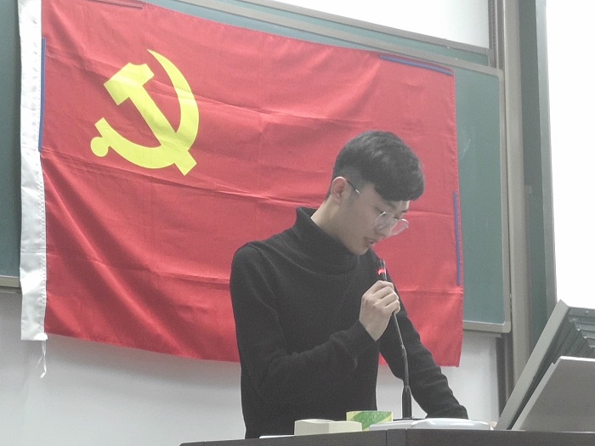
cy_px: 223
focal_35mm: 92
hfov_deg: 21.3
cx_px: 298
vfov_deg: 16.1
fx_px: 1581
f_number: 1.8
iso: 275
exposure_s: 1/50
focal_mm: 4.35
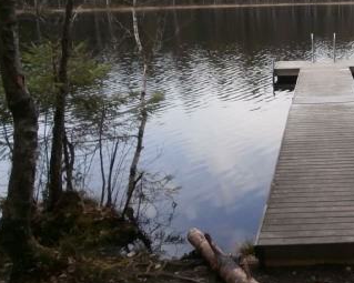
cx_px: 324
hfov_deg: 36.8
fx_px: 492
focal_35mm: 47
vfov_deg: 31.8
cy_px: 93
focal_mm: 4.2
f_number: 7.9
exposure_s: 1/60
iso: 100
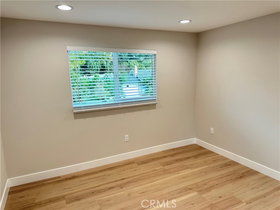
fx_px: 194
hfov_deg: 71.6
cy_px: 105
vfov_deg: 56.8
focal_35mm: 24
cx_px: 140
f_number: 1.78
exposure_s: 1/60
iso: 160
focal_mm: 6.86
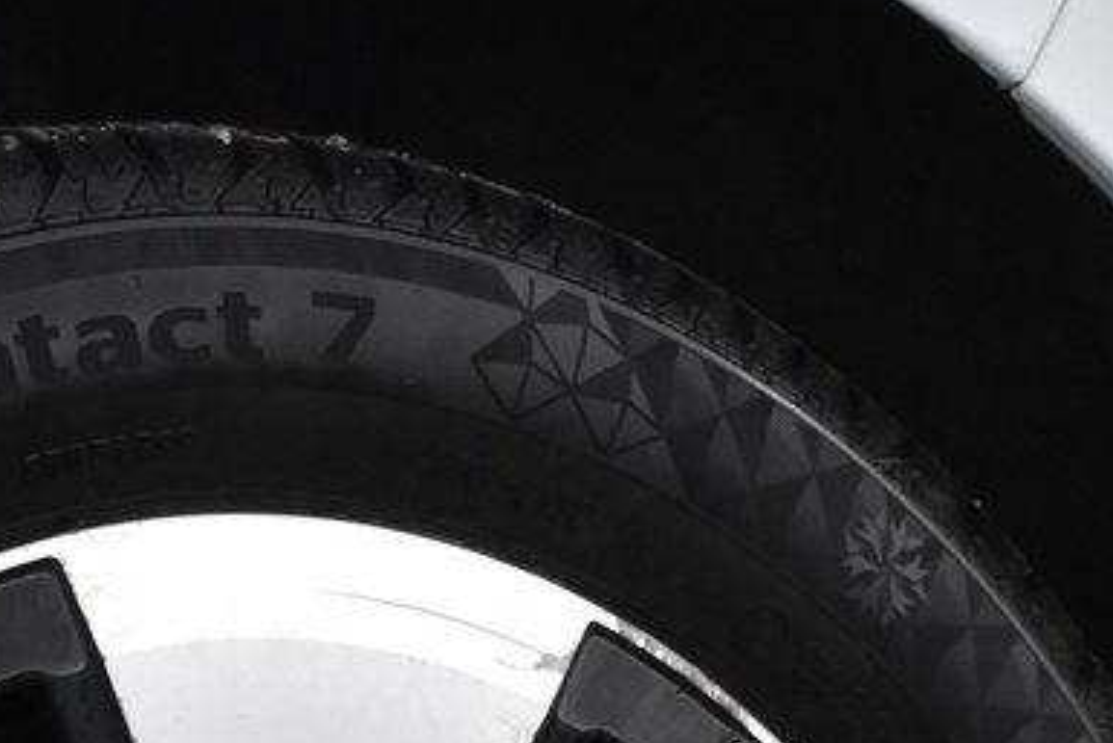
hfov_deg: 11.1
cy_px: 1347
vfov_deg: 7.3
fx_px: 5663
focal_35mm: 183
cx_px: -12
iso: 1100
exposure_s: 1/50
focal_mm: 29
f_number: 4.2
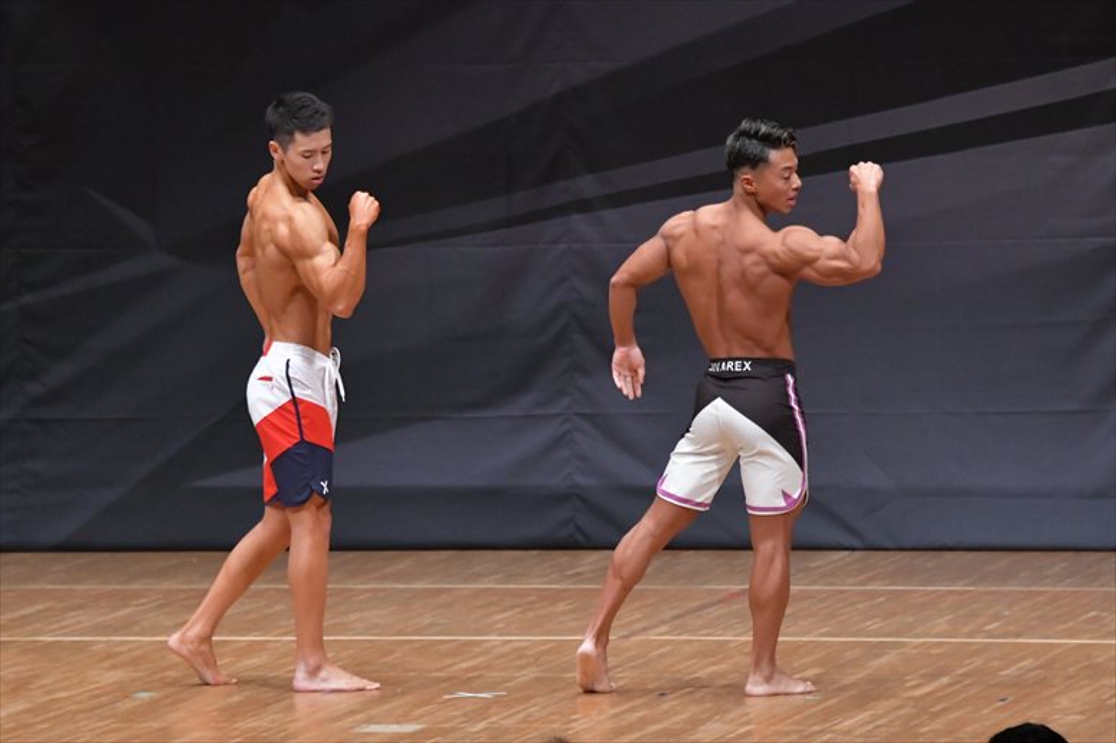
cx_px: 558
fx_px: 8366
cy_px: 372
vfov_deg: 5.1
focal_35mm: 270
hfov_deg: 7.6
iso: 6400
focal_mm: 180
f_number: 5.6
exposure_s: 1/400
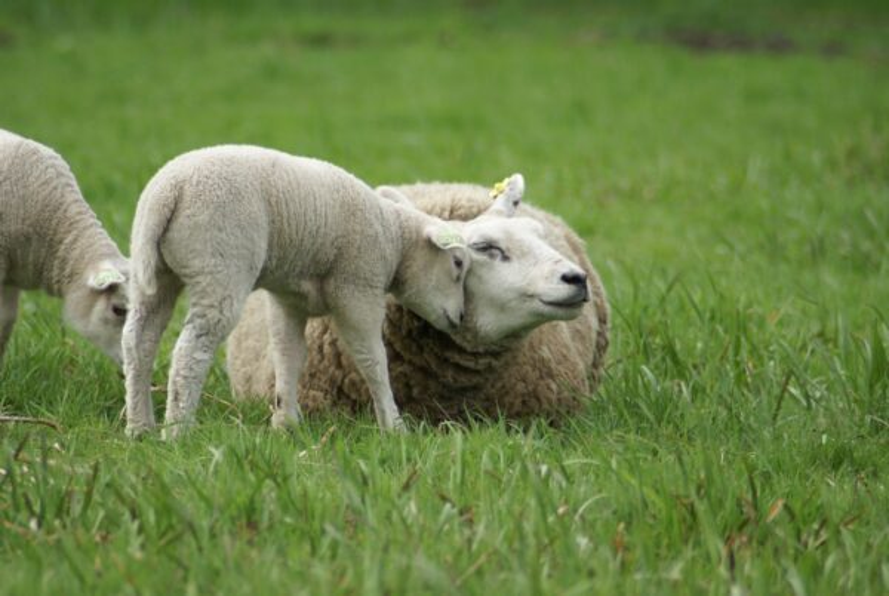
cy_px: 298
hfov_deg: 4.6
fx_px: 11129
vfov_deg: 3.1
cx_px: 444
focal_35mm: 450
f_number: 5.6
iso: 160
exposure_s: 1/500
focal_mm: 300
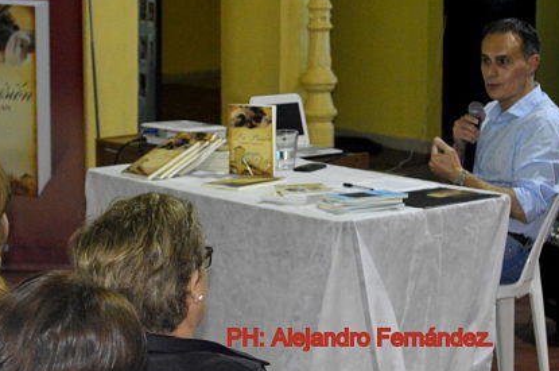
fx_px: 1764
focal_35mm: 114
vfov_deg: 12.0
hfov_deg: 18.0
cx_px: 230
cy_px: 157
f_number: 5.3
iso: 3200
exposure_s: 1/60
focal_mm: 45
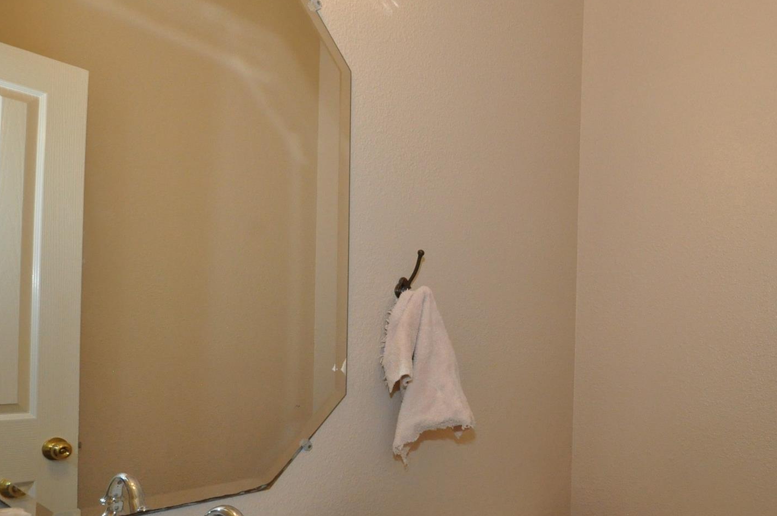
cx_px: 515
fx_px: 561
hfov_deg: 67.6
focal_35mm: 26
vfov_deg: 48.3
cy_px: 358
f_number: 7.1
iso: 2000
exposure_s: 1/60
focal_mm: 12
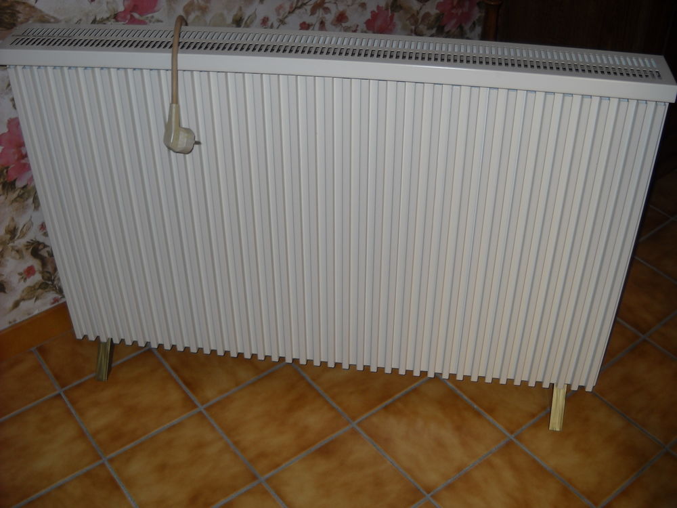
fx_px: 802
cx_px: 338
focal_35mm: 41
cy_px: 254
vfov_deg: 35.1
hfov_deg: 45.8
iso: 64
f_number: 3.1
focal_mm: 6.72
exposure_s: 1/30
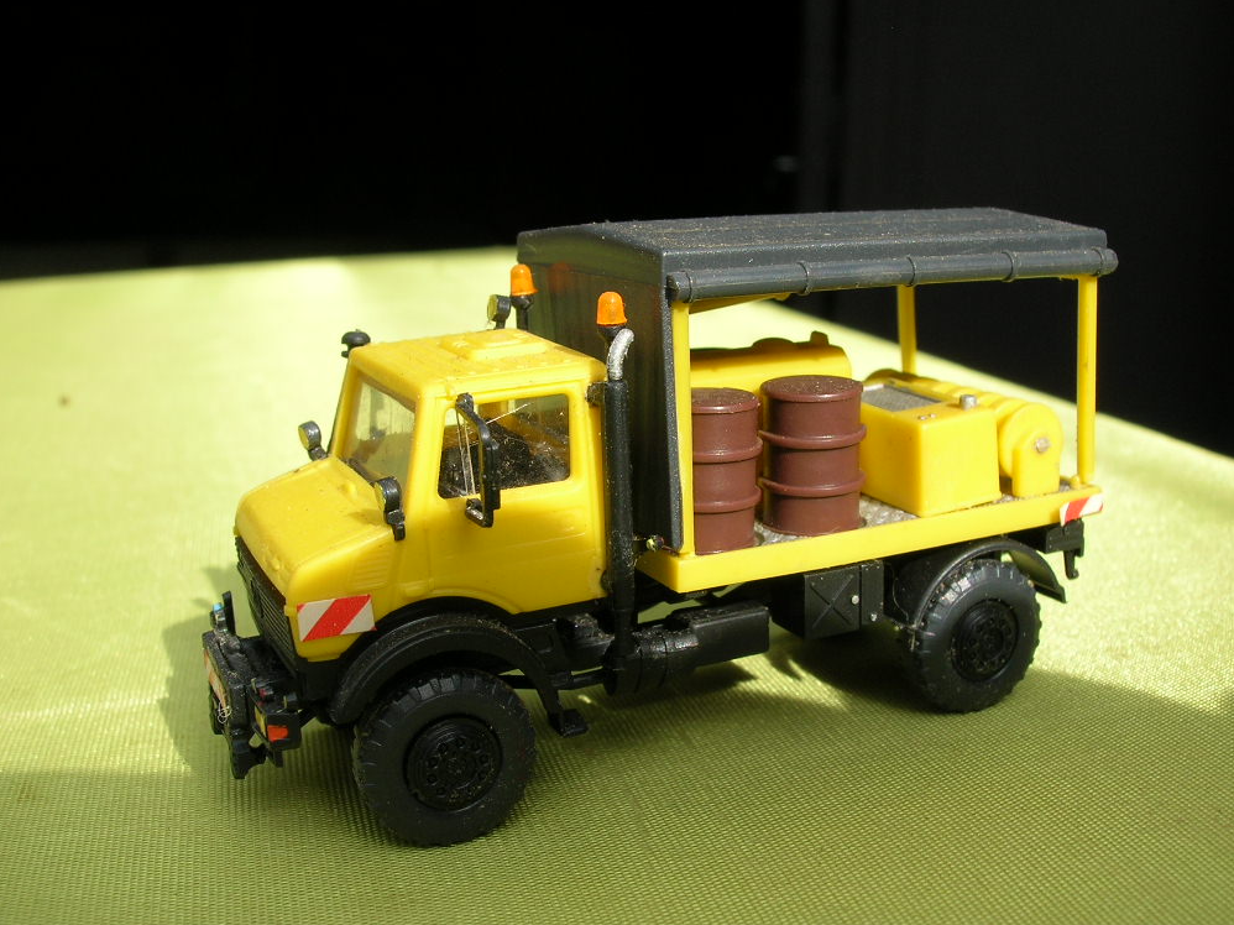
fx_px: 1390
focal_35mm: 39
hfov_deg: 47.9
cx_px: 624
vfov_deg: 36.8
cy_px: 451
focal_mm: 6.4
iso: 50
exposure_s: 1/191
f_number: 5
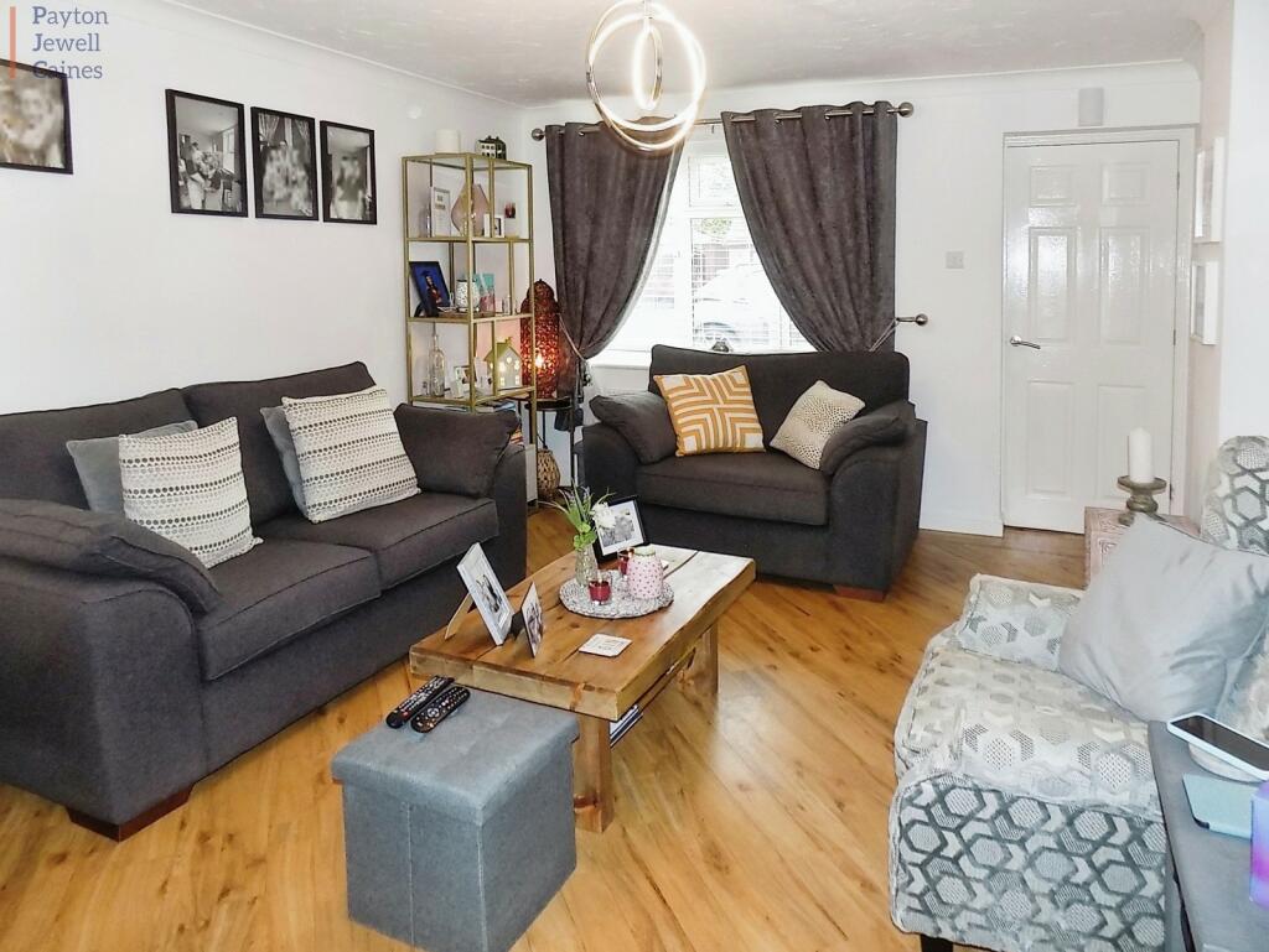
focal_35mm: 23
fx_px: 844
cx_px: 634
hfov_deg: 73.9
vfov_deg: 58.9
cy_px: 476
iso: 200
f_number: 3.1
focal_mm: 4
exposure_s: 1/30
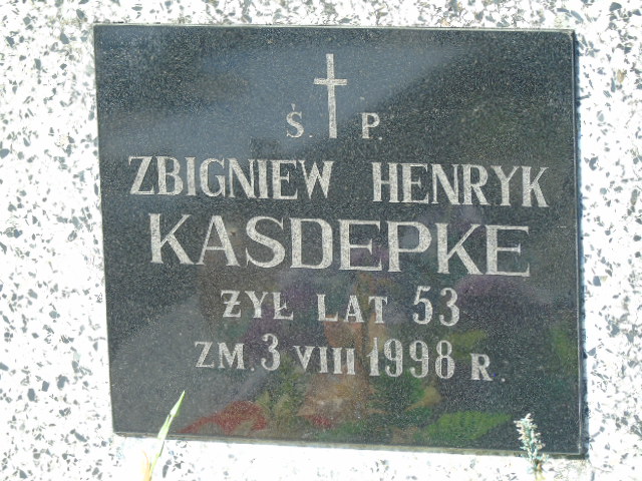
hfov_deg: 9.3
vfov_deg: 7.0
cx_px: 321
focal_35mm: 212
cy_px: 240
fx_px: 3932
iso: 80
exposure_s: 1/125
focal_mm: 38
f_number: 4.7
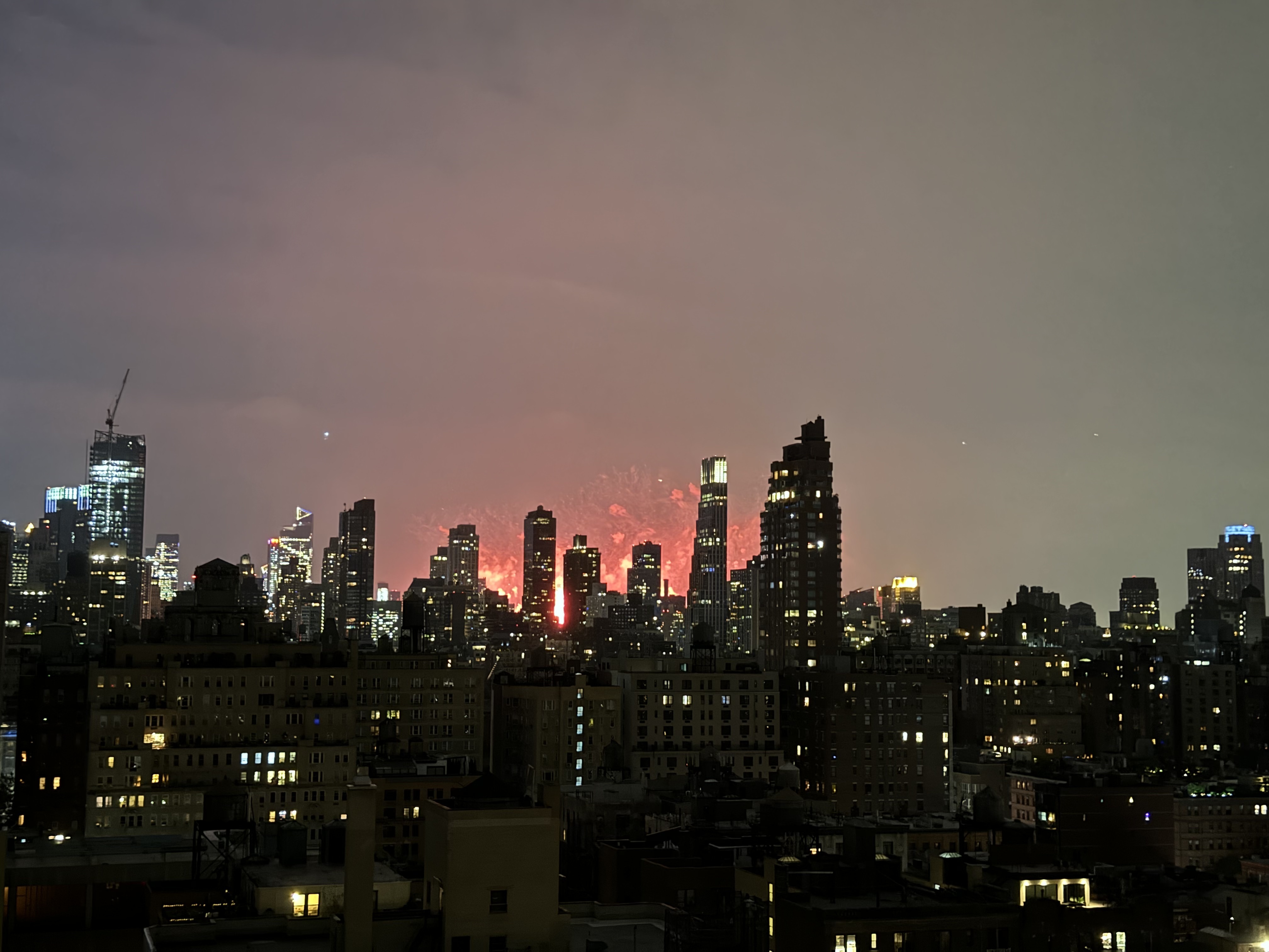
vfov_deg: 30.3
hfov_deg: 39.7
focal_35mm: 48
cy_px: 476
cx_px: 634
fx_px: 1760
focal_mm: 6.76
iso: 500
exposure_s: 1/5
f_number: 1.78
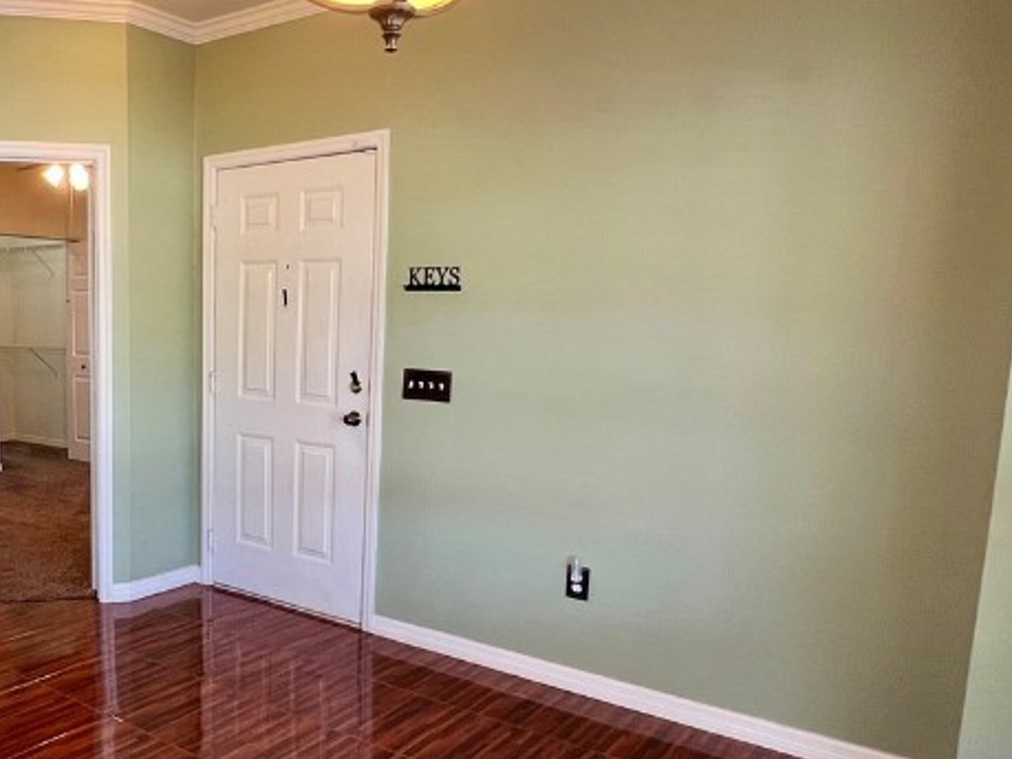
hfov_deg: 58.2
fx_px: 848
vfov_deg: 47.9
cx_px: 243
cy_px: 457
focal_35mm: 29
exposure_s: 1/60
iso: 160
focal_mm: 1.57
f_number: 1.8
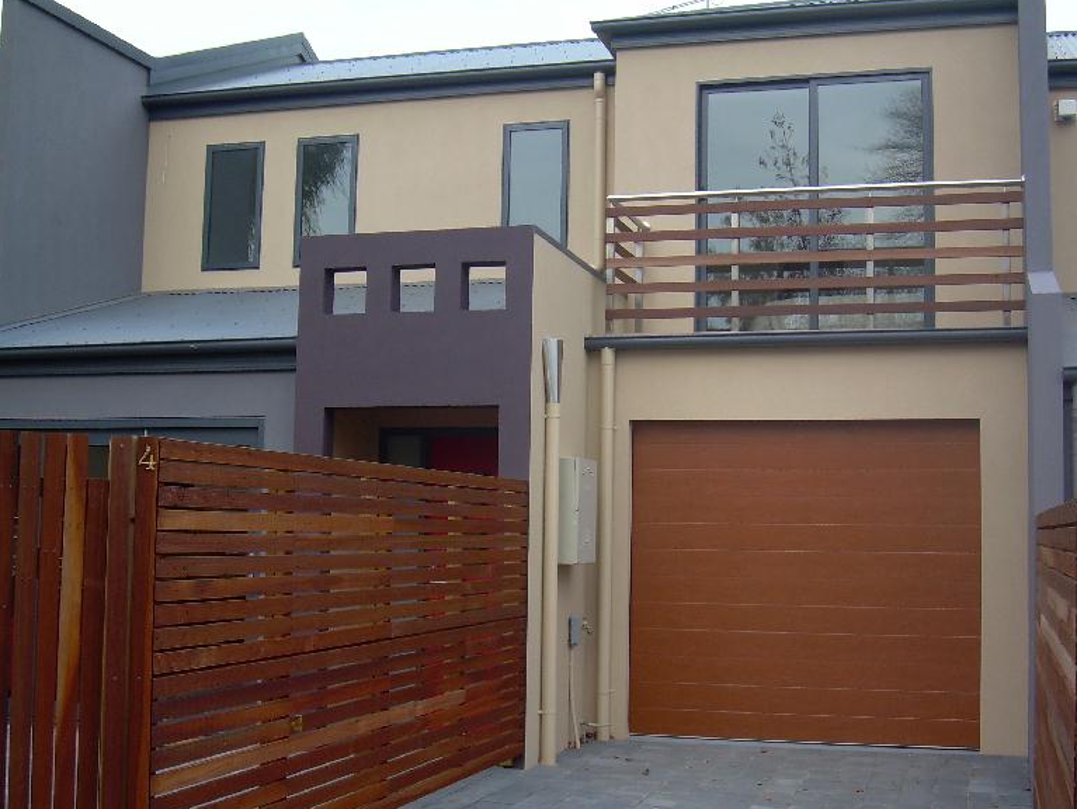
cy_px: 392
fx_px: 1525
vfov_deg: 29.7
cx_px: 538
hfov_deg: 38.9
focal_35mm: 49
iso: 50
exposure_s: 1/136
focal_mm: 7.7
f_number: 3
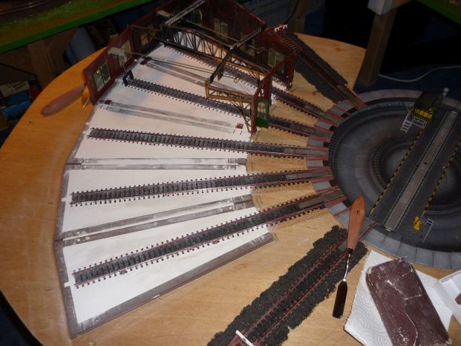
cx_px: 226
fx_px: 453
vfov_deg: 41.8
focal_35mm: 34
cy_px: 174
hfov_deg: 53.9
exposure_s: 1/30
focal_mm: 5.5
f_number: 2.8
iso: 100
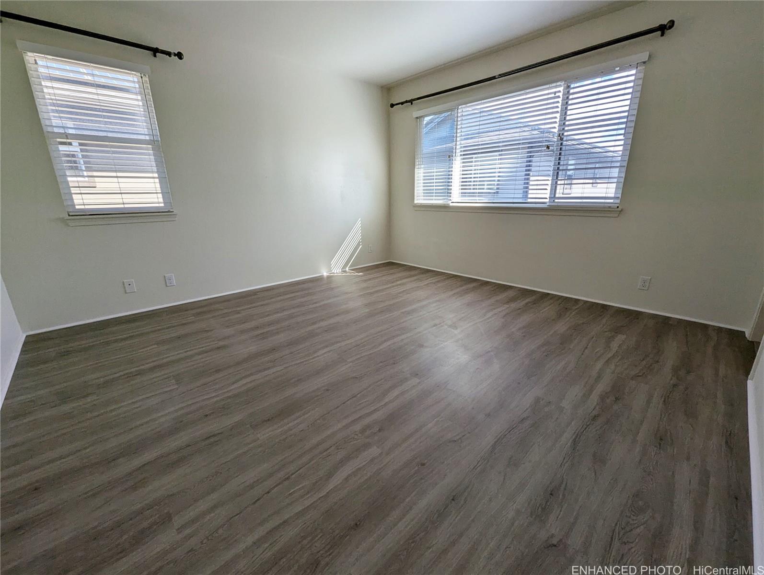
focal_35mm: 13
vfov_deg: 90.1
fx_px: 287
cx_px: 382
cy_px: 288
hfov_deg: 106.1
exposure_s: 1/284
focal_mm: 1.95
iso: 44
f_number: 2.2
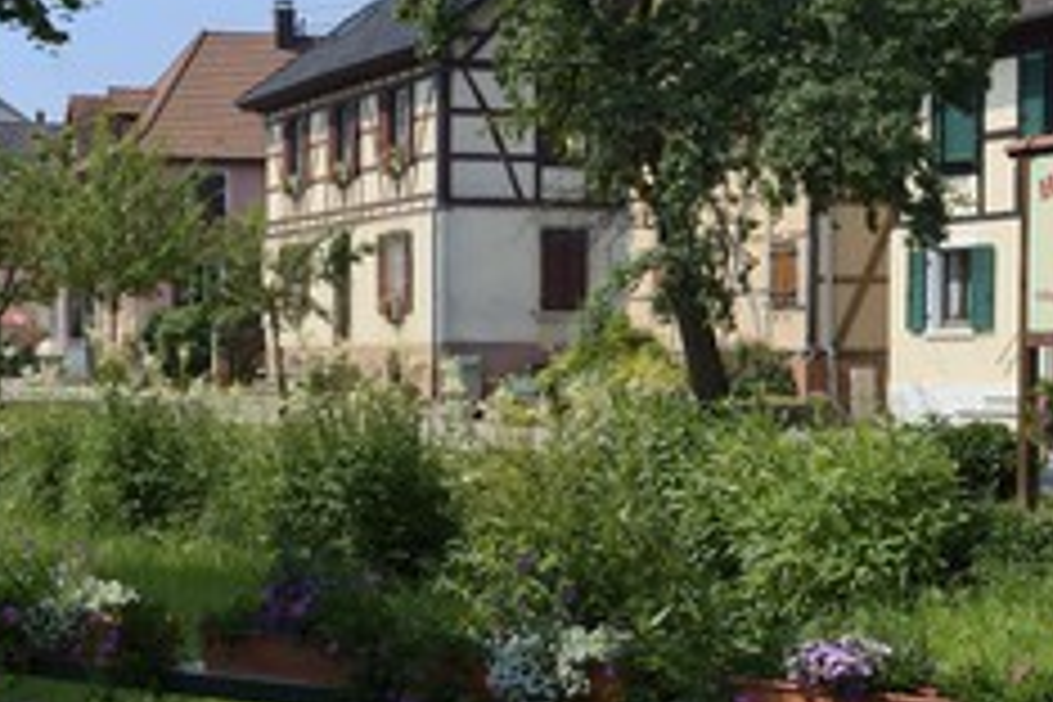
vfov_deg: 15.9
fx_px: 2515
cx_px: 382
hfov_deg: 23.6
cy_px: 450
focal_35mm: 86
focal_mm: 48
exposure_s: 1/320
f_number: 9
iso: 200
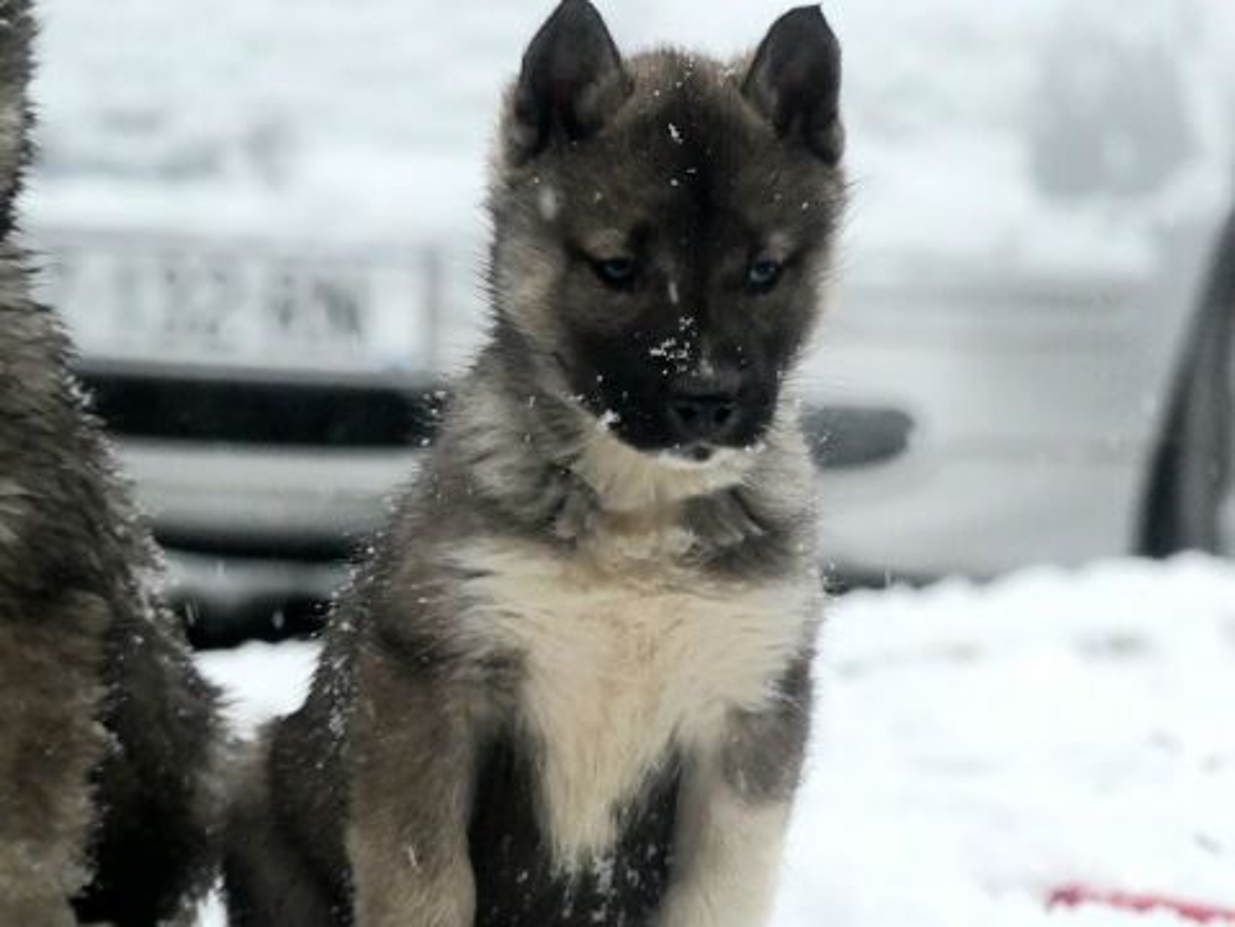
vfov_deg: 5.9
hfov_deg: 7.9
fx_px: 8919
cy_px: 464
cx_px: 618
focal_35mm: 250
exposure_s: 1/250
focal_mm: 44.9
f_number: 2.8
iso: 1250
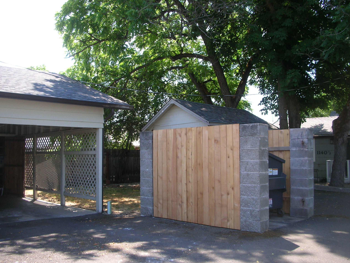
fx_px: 364
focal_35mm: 36
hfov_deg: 51.3
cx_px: 171
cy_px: 131
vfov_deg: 39.7
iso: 50
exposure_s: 1/164
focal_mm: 5.8
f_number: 3
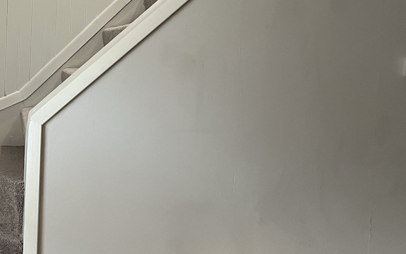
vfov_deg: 24.3
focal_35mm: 53
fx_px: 587
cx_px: 59
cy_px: 86
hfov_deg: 36.4
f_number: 1.6
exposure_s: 1/60
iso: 400
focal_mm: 5.1
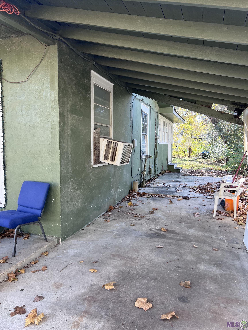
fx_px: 248
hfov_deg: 53.1
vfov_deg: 67.3
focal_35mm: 26
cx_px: 124
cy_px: 165
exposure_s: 1/132
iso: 32
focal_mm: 5.7
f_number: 1.5
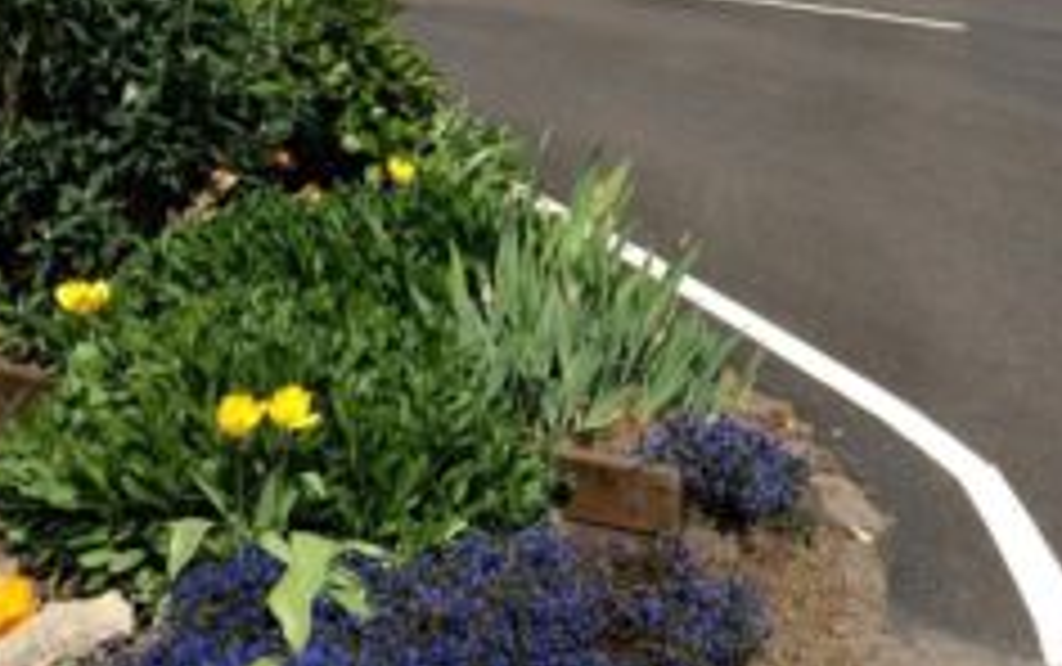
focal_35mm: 52
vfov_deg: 24.1
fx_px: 1506
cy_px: 50
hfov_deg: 38.1
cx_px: 756
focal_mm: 4.15
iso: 32
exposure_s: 1/2283
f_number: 2.2
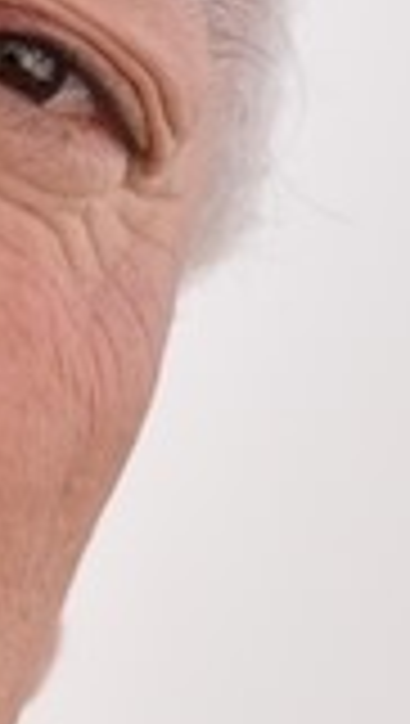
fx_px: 9108
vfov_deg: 4.6
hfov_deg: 2.6
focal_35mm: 473
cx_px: -599
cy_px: 533
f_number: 5
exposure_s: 1/1000
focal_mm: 85
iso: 320
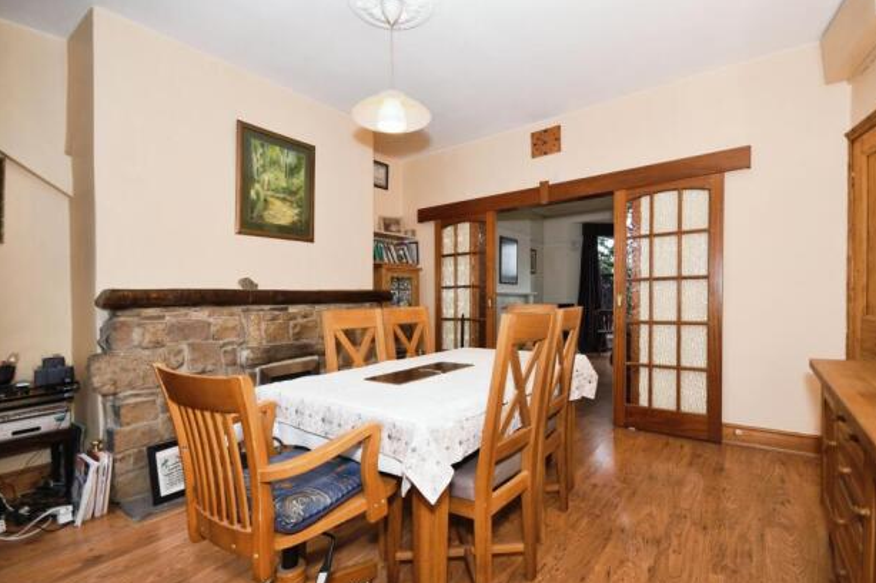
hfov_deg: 96.6
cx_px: 463
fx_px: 389
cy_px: 307
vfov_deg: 73.7
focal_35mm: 16
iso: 400
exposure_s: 1/30
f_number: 8
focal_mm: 10
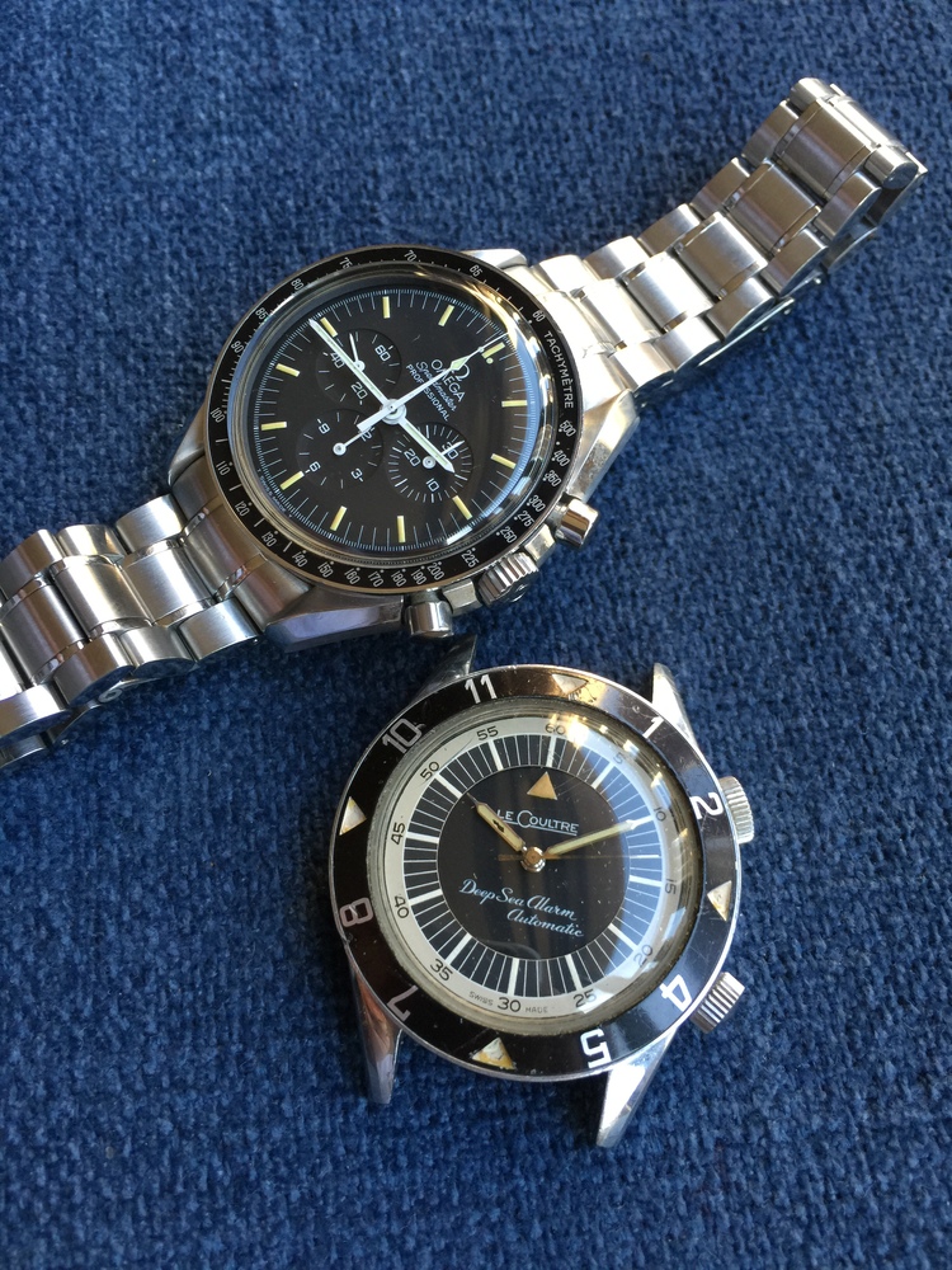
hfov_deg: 48.2
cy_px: 635
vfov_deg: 61.7
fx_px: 1063
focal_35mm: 29
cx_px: 476
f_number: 2.2
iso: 32
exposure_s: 1/15
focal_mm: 4.15
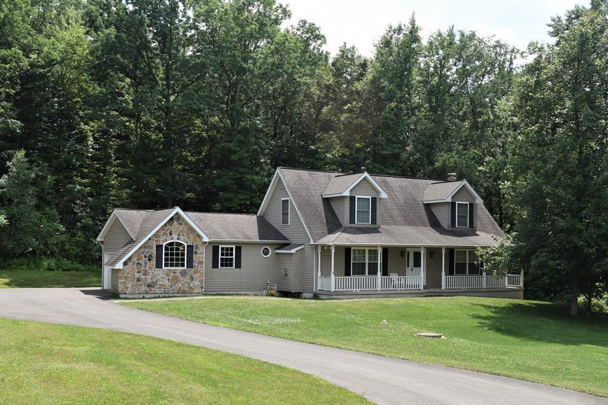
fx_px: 709
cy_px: 228
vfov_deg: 31.9
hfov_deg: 46.4
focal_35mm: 42
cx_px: 319
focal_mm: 24
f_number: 9
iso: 200
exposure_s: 1/320
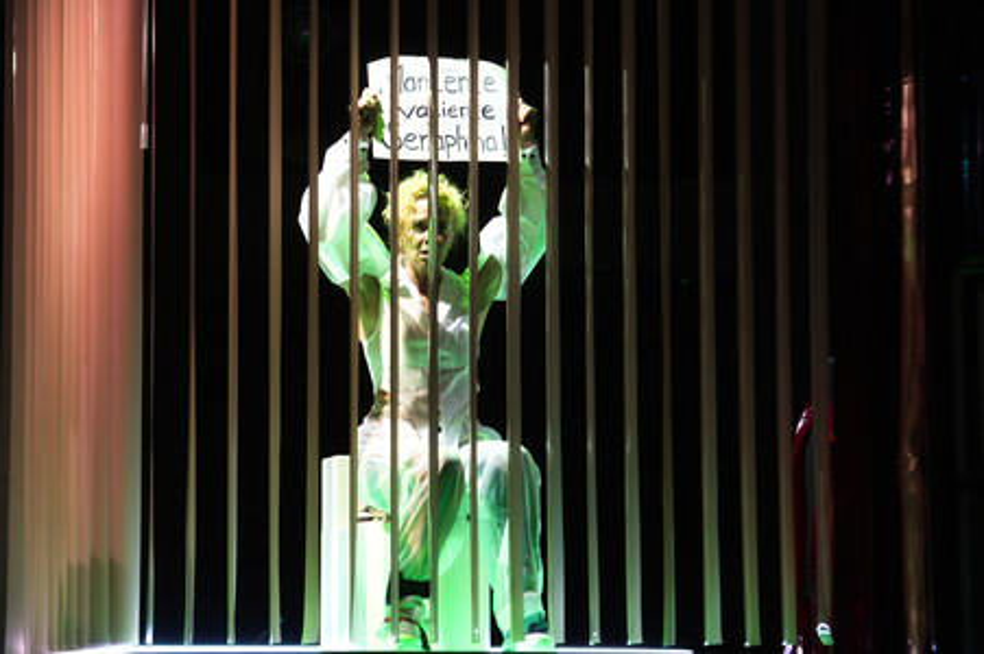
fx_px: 3687
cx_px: 492
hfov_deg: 15.2
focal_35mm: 135
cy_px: 327
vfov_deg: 10.1
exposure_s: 1/200
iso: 1600
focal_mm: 135
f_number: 4.5
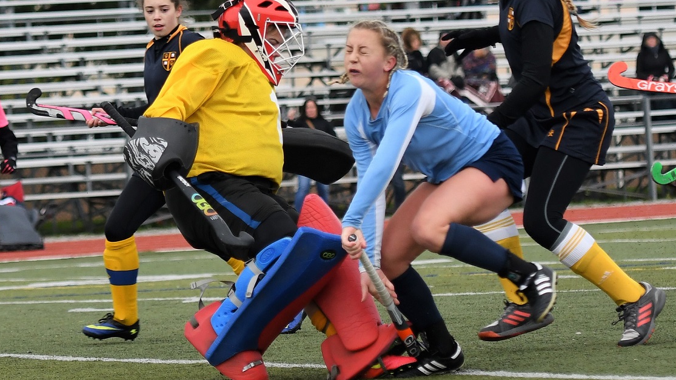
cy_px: 177
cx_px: 336
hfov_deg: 16.0
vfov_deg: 9.0
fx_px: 2411
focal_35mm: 135
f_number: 2.8
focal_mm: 85
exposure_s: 1/1000
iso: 500
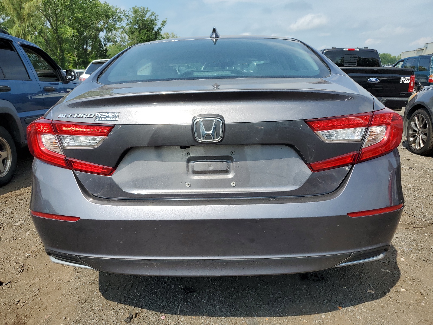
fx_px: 325
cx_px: 216
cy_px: 162
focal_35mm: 26
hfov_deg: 67.3
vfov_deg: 53.1
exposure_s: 1/3333
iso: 50
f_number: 1.5
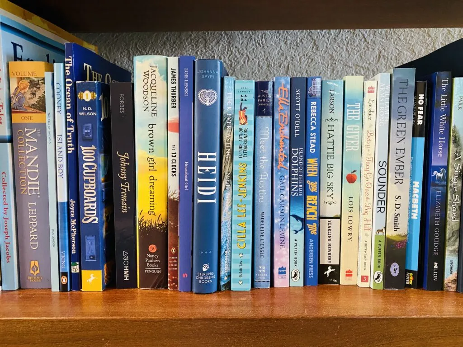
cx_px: 232
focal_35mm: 26
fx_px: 348
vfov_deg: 53.1
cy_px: 174
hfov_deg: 67.3
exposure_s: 1/30
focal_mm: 4.25
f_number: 1.8
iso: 500
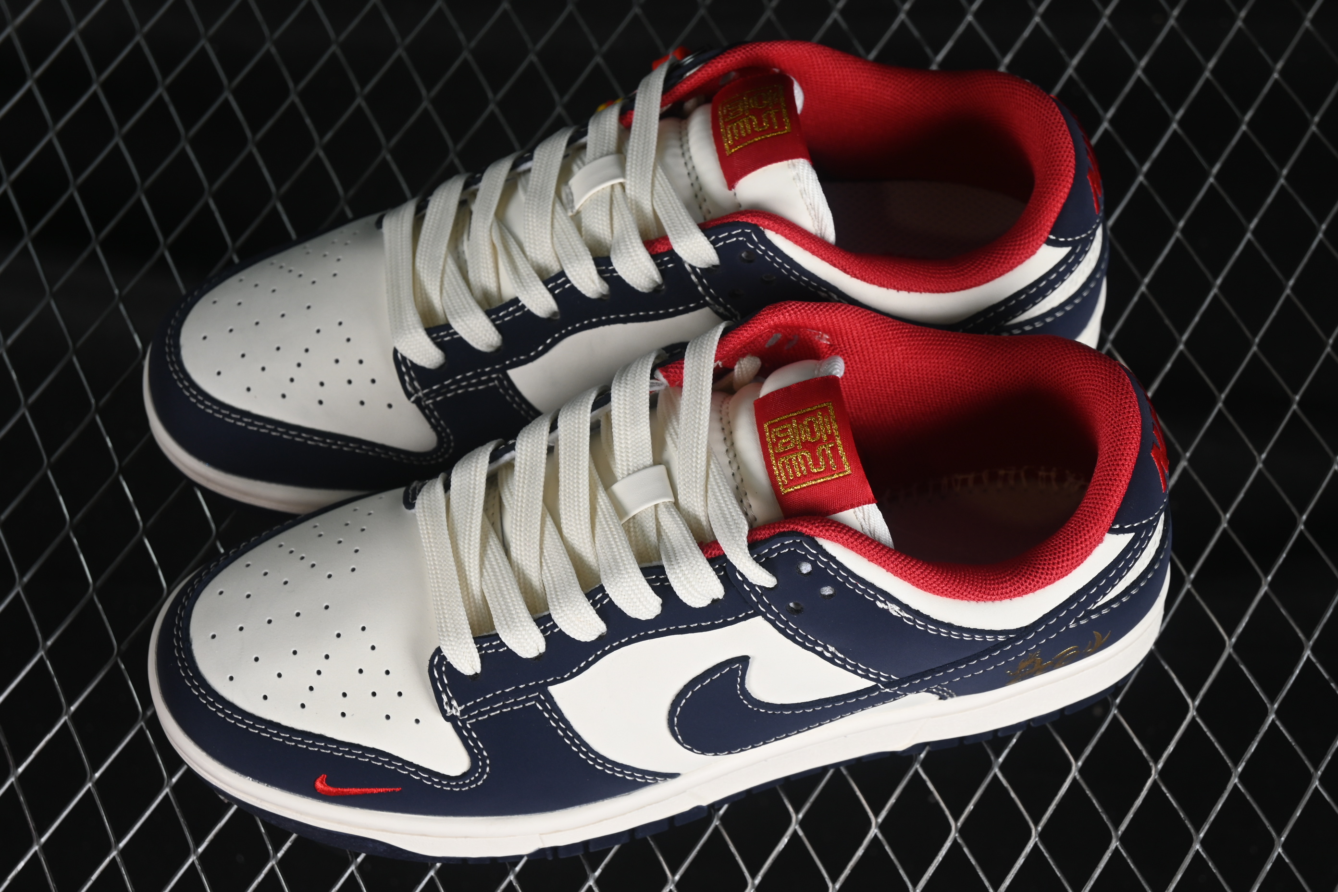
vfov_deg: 18.2
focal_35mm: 75
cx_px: 669
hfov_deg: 27.0
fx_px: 2787
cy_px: 446
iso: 160
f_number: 7.1
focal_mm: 50
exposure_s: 1/60
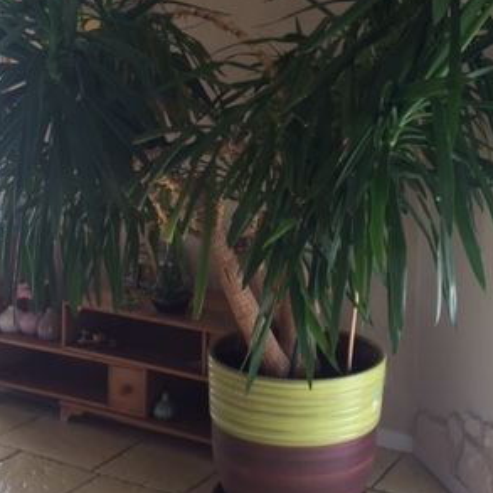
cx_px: 291
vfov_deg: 29.7
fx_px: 902
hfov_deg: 30.5
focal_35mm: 56
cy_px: 84
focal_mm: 4.15
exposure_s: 1/50
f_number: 2.2
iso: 32
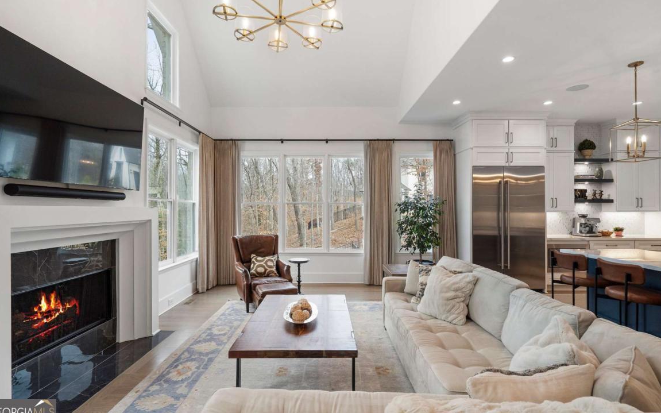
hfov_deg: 94.4
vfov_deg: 67.9
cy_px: 192
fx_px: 306
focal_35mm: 17
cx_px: 332
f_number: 8
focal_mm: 16
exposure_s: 1/500
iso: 640
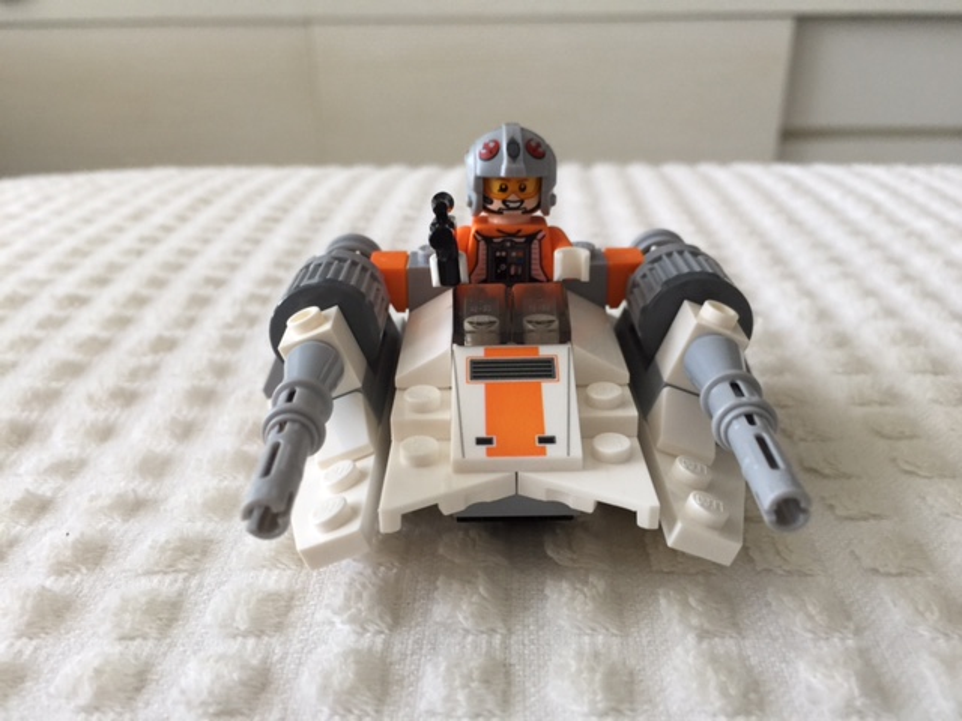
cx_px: 481
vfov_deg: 48.2
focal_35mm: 29
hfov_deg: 61.7
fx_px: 806
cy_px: 360
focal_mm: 4.15
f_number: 2.2
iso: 32
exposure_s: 1/30
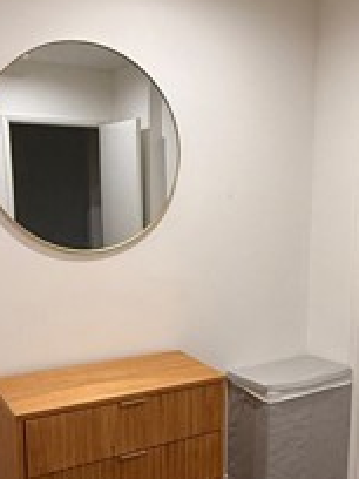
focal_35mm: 44
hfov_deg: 32.6
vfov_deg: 42.7
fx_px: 608
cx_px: 237
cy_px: 289
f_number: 2.2
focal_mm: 2.22
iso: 320
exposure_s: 1/60
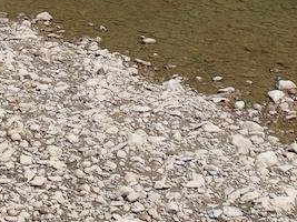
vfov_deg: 10.2
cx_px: -197
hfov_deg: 14.2
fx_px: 1081
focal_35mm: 126
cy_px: -314
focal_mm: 12.29
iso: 100
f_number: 2.8
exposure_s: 1/1600
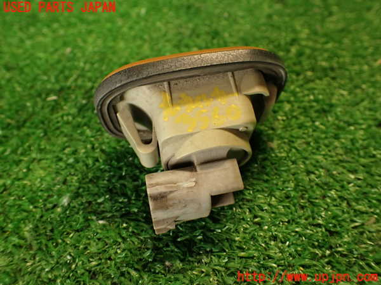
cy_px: 142
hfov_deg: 60.0
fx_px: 330
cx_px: 190
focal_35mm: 30
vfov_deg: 46.8
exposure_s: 1/30
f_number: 2.3
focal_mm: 5.4
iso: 250
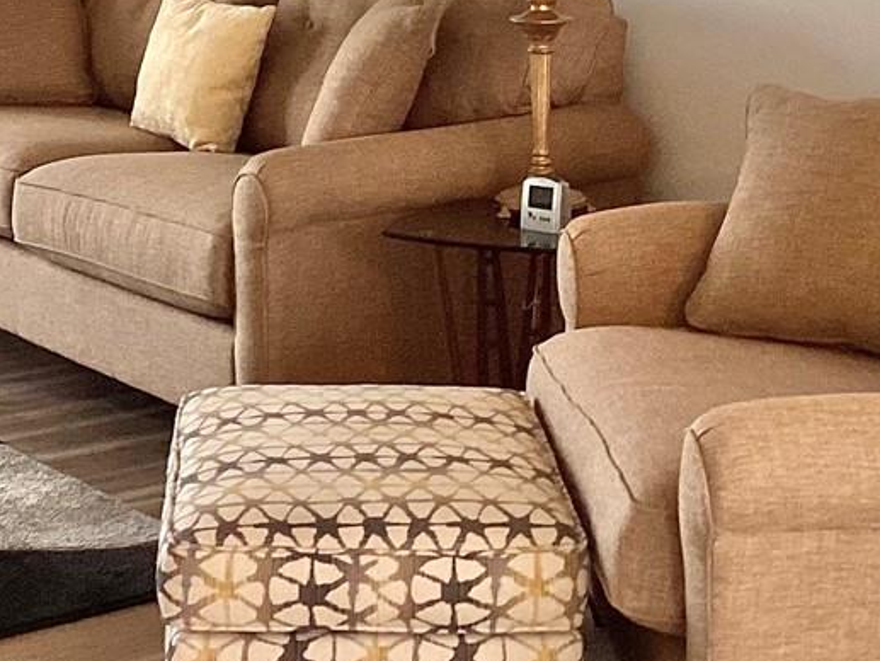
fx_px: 2441
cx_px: 296
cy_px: 73
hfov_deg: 20.4
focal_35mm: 96
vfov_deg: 15.2
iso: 80
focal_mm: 3.3
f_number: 2.4
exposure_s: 1/120
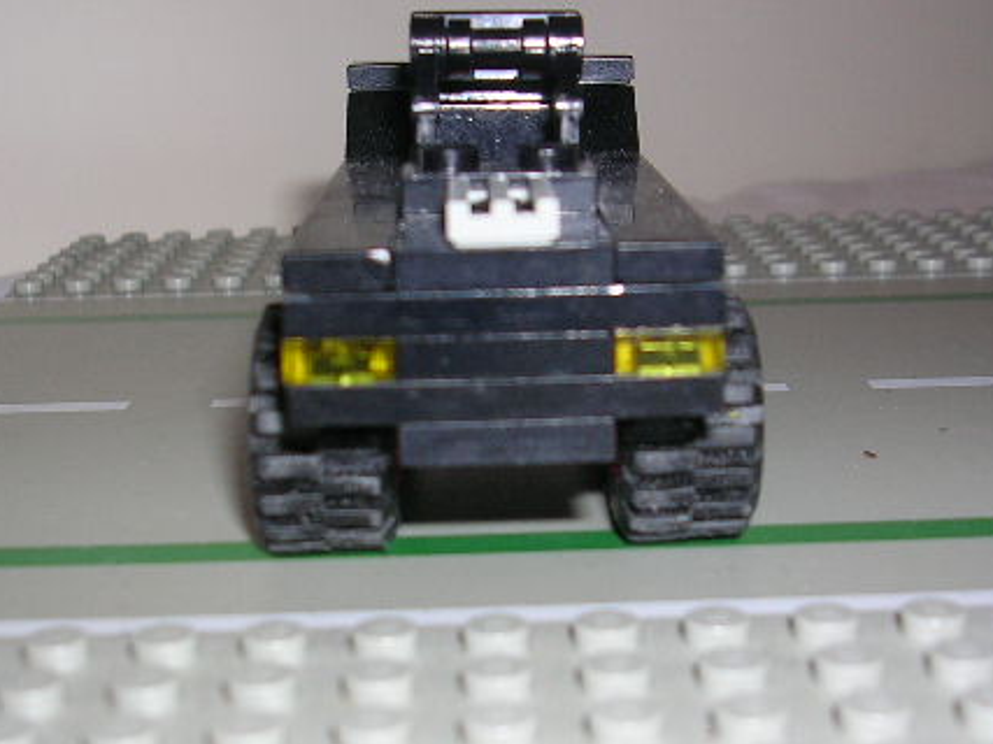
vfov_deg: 25.6
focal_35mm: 57
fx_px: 1635
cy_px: 391
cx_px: 507
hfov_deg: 33.8
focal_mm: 5.8
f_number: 2.8
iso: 50
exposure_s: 1/60.1
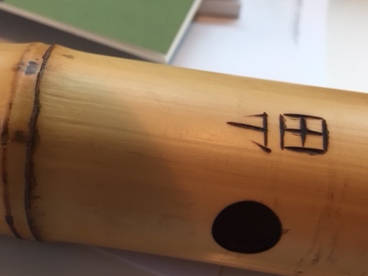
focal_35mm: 41
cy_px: 136
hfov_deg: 45.6
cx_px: 150
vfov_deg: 35.2
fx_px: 436
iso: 64
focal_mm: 4.15
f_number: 2.2
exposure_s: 1/30
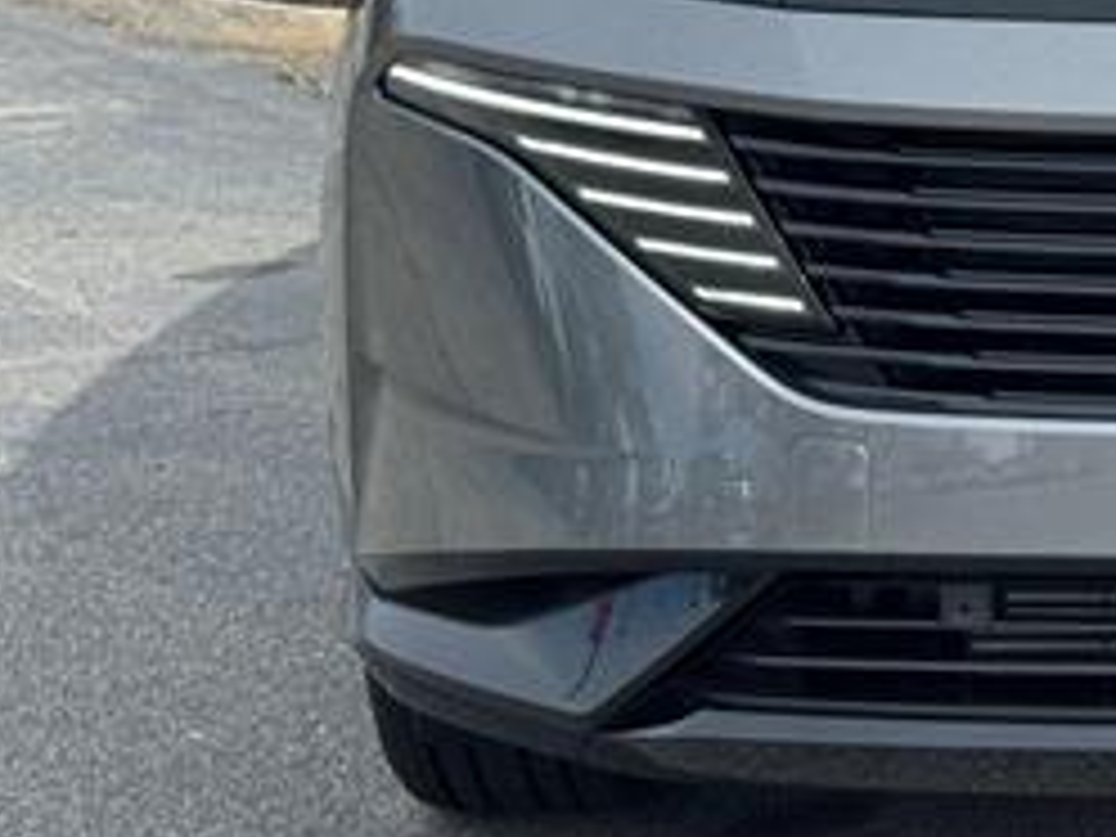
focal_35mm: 124
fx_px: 3998
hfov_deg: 15.3
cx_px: 1332
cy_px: 27
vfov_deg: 11.8
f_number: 1.78
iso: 64
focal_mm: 6.76
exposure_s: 1/2833
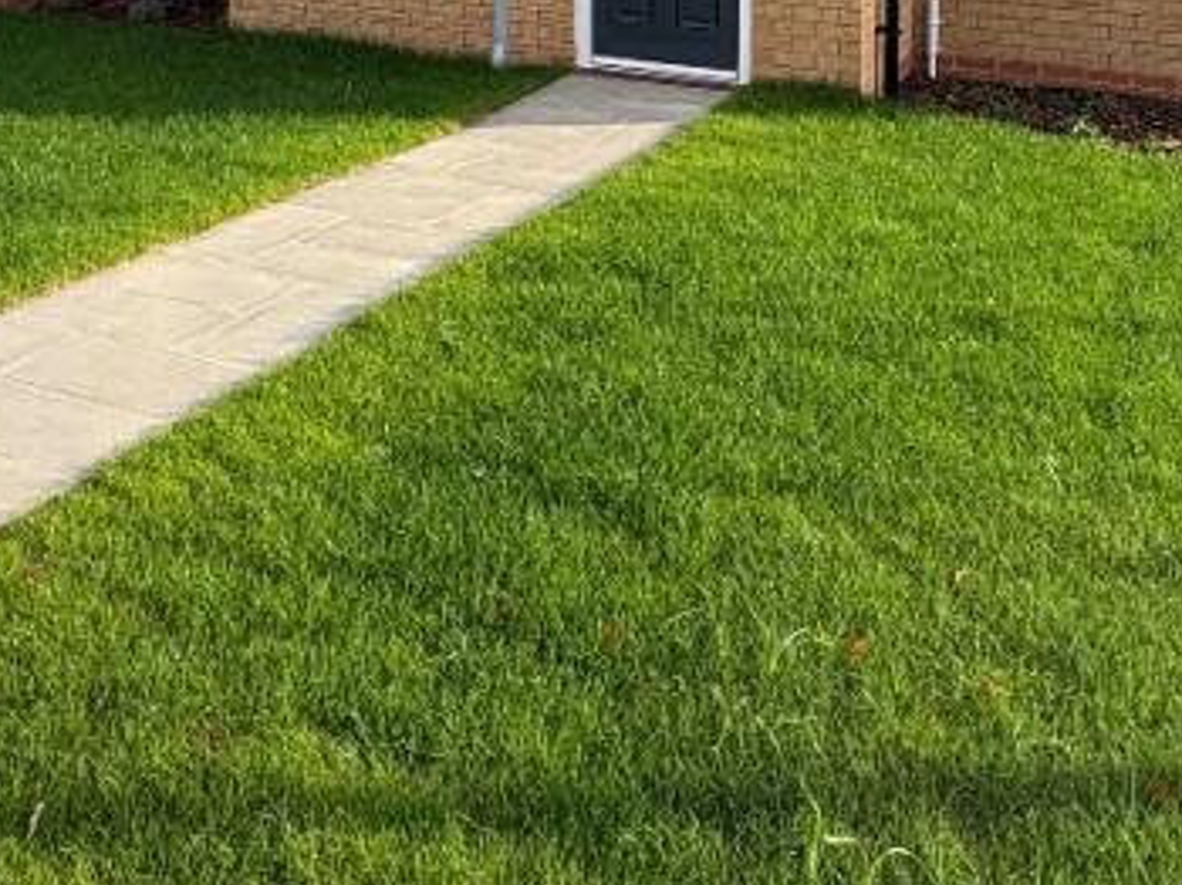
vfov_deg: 29.8
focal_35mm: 41
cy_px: -189
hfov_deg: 45.8
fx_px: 1399
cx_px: 601
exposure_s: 1/537
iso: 50
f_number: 2.2
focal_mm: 2.22
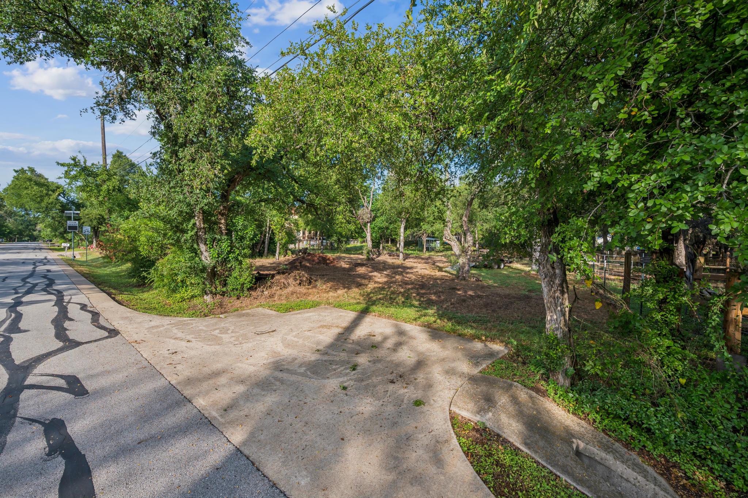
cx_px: 374
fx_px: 322
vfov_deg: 75.5
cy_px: 249
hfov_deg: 98.5
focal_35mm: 16
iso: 100
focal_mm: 15.5
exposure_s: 1/125
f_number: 8
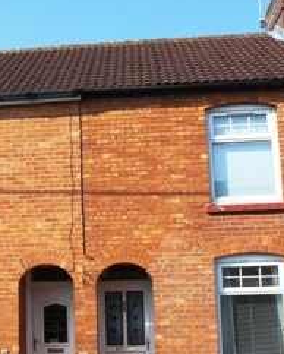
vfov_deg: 28.9
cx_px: 10
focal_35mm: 65
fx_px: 682
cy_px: 237
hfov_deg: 22.7
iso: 100
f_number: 5.6
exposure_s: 1/250
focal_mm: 6
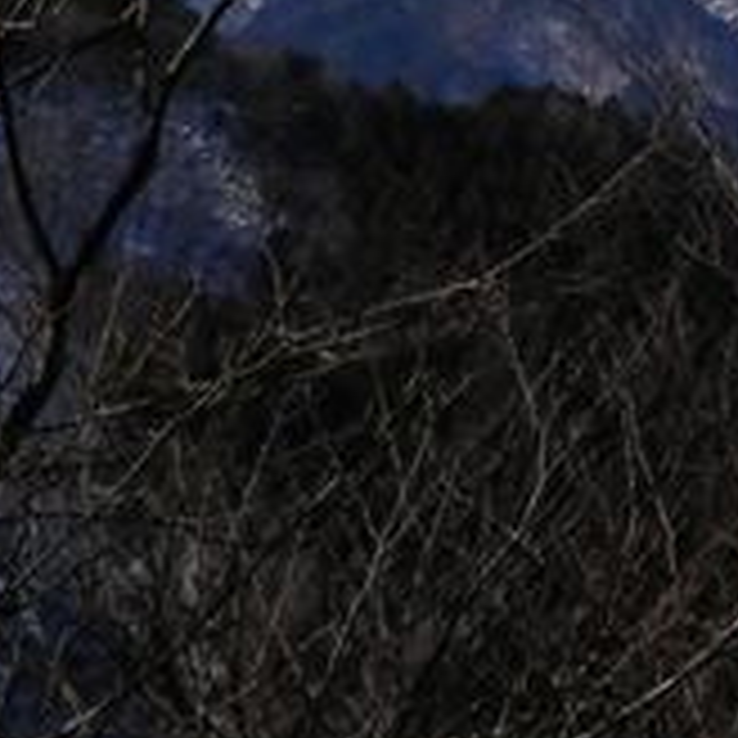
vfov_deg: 10.7
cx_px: 1372
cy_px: -220
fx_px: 3859
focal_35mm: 160
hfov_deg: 10.2
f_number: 10.1
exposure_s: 1/200
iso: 80
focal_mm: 6.6
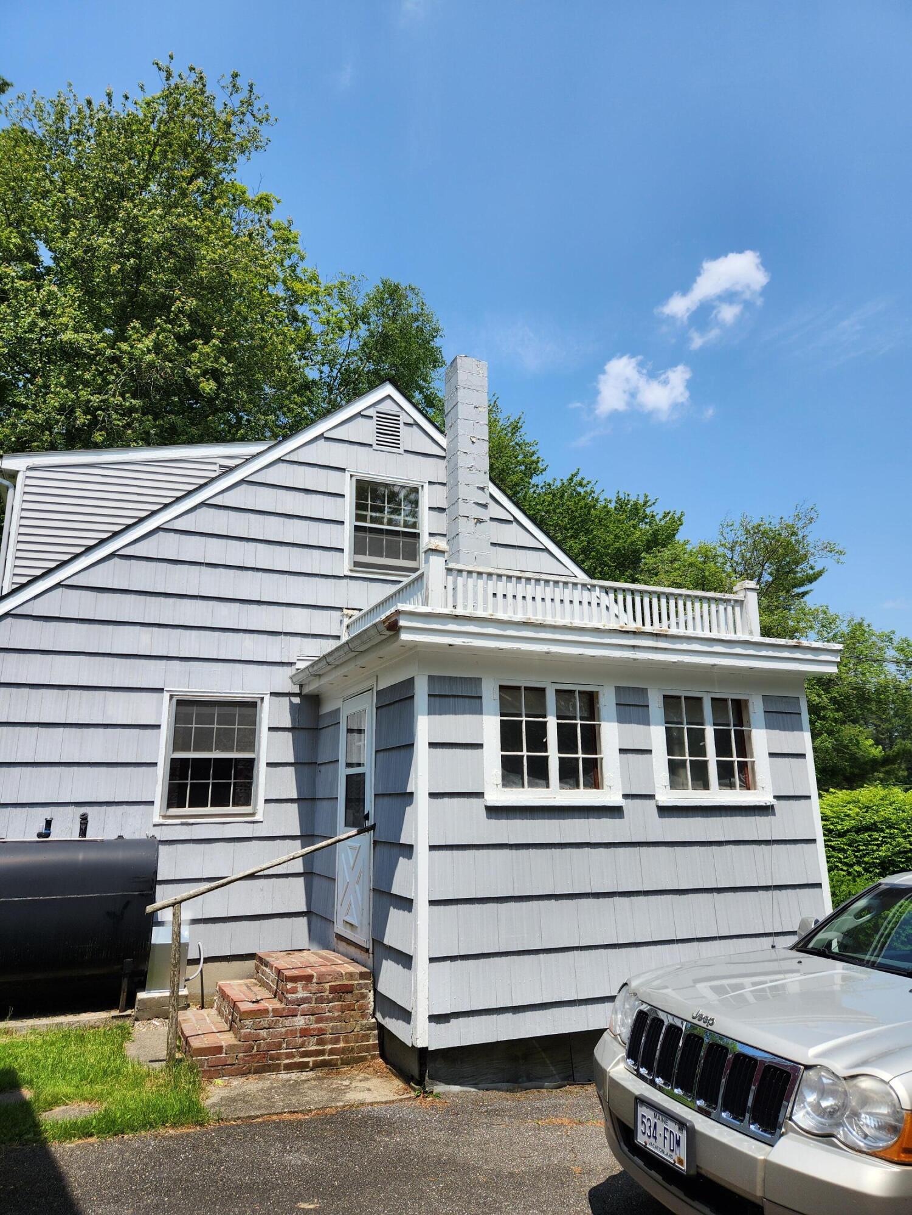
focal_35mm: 23
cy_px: 608
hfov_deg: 58.9
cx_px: 456
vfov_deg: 73.9
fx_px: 808
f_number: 1.8
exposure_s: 1/1819
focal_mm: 5.4
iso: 20
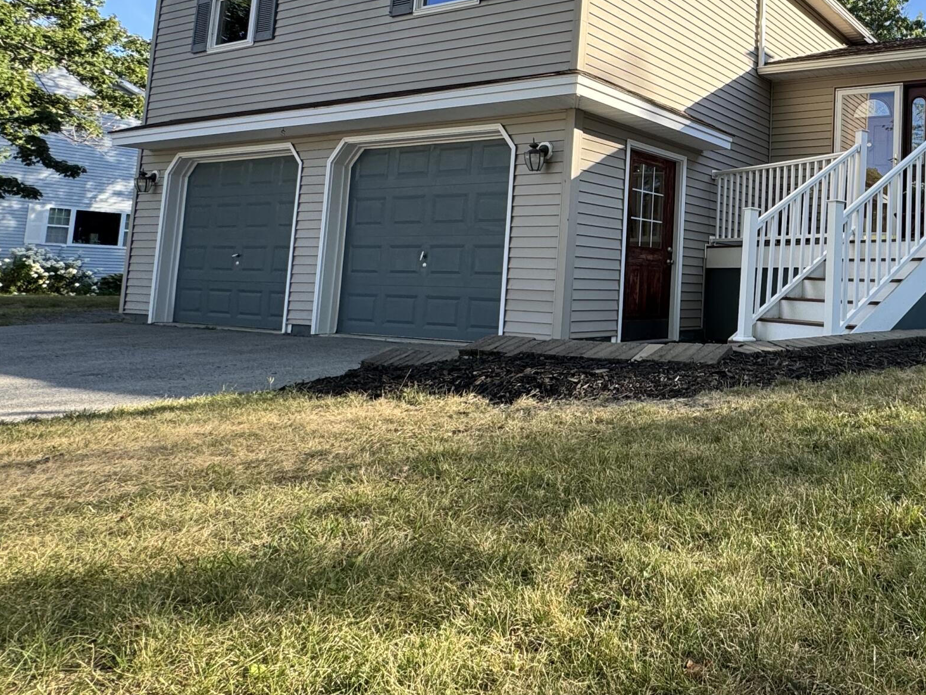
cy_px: 226
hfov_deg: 55.5
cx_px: 853
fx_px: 722
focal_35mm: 27
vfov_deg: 50.3
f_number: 2.2
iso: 40
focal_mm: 2.22
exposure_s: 1/401
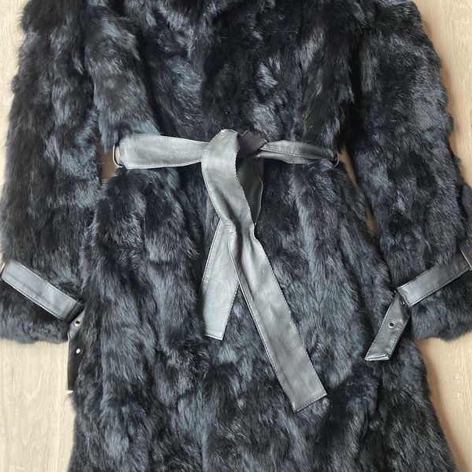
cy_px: 186
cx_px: 220
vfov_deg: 40.7
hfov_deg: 40.9
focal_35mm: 41
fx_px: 632
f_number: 1.8
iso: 400
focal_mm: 3.99
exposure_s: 1/30
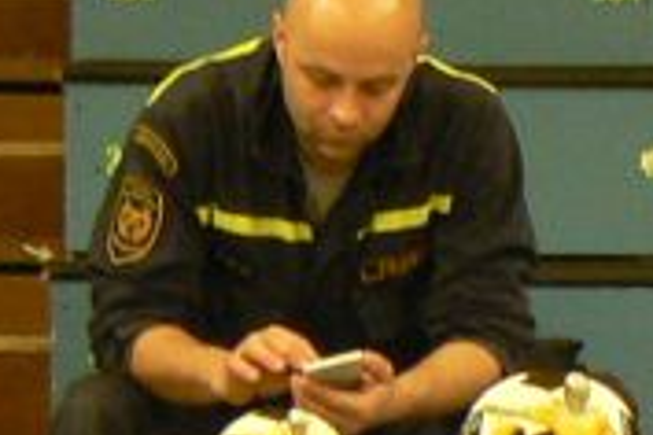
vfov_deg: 3.9
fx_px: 6221
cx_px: 564
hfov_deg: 6.0
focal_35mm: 343
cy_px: 1047
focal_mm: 9.5
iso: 200
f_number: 3.2
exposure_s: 1/13
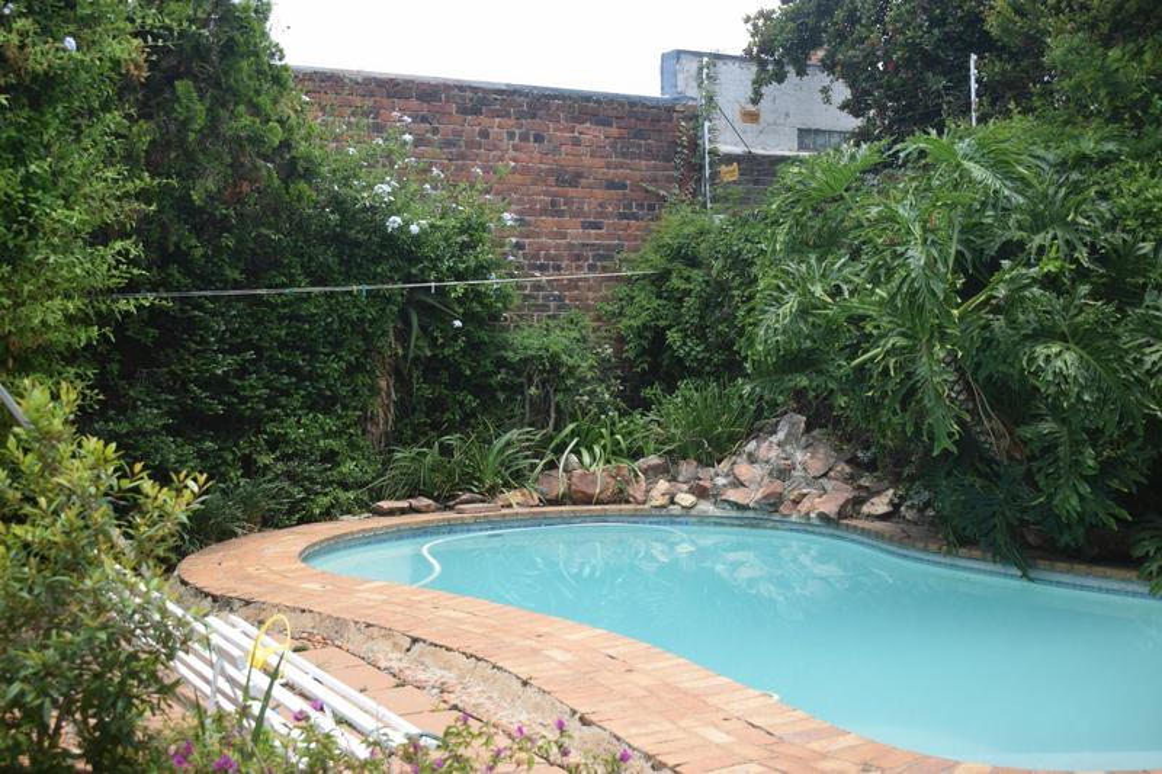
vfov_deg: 28.1
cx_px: 581
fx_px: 1549
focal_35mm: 48
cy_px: 387
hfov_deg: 41.1
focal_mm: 32
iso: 100
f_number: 5.6
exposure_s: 1/125
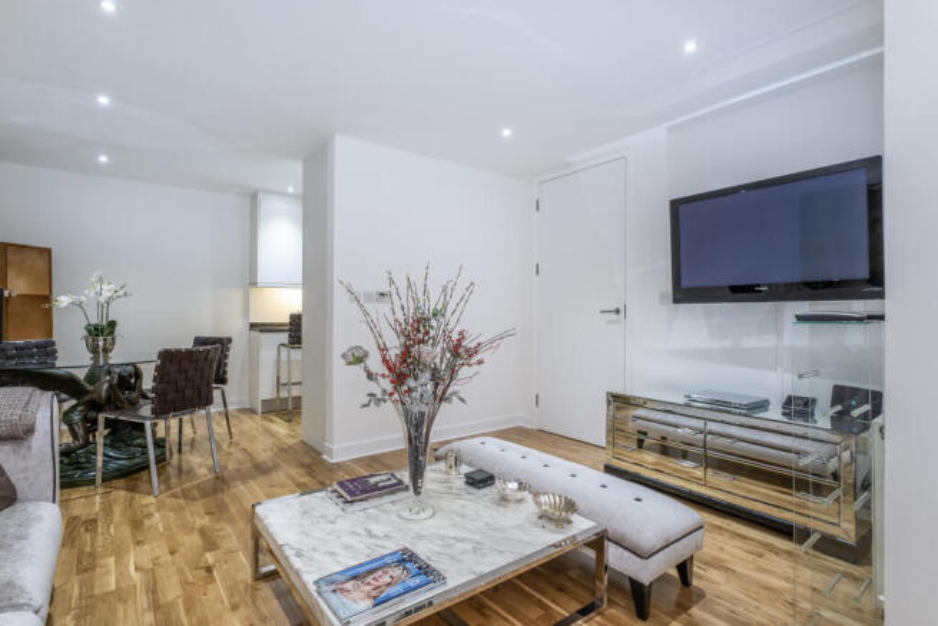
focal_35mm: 17
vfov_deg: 70.5
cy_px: 313
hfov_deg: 93.3
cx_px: 469
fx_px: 443
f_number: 8
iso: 200
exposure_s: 1/8
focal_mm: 11
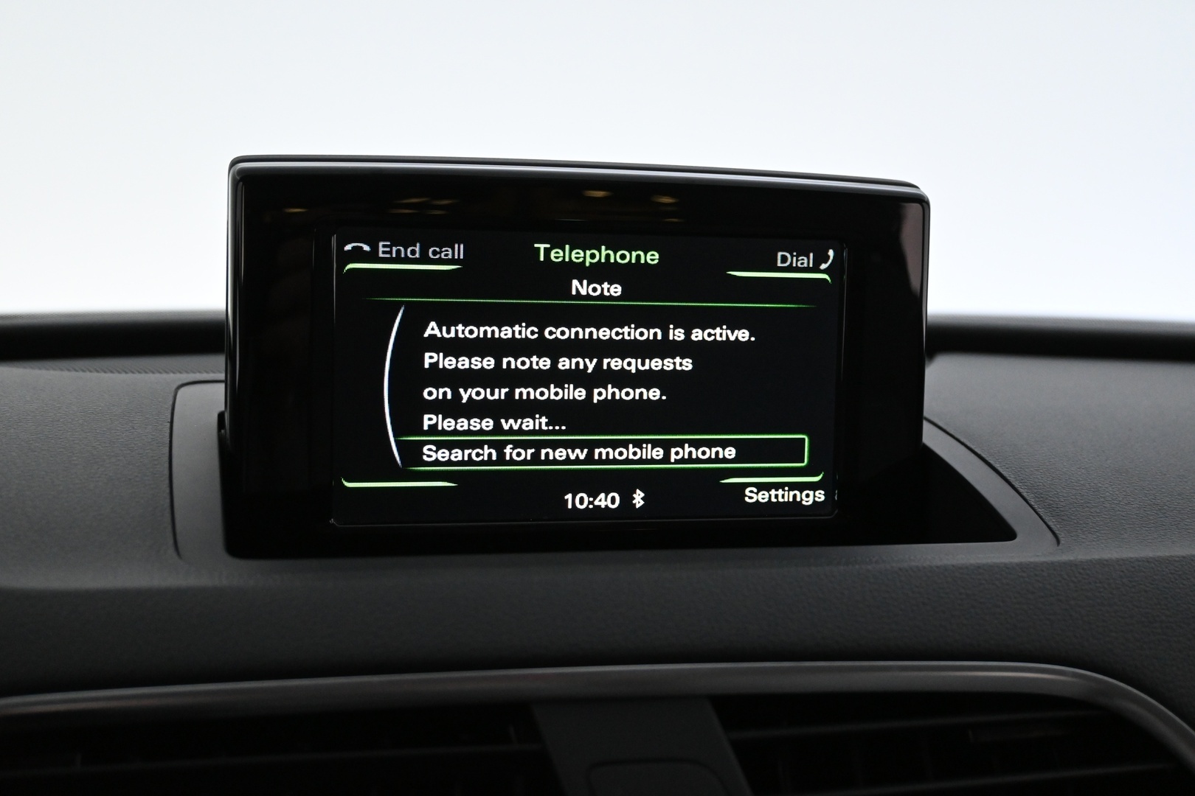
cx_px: 598
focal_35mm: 45
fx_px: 1494
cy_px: 398
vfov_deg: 29.9
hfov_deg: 43.6
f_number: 4.8
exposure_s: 1/50
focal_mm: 30
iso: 3200
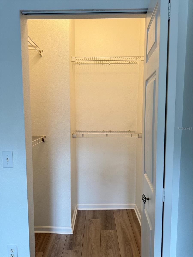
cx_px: 96
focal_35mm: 24
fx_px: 178
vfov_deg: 71.6
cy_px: 128
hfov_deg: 56.8
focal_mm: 6.76
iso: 160
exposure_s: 1/60
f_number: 1.78
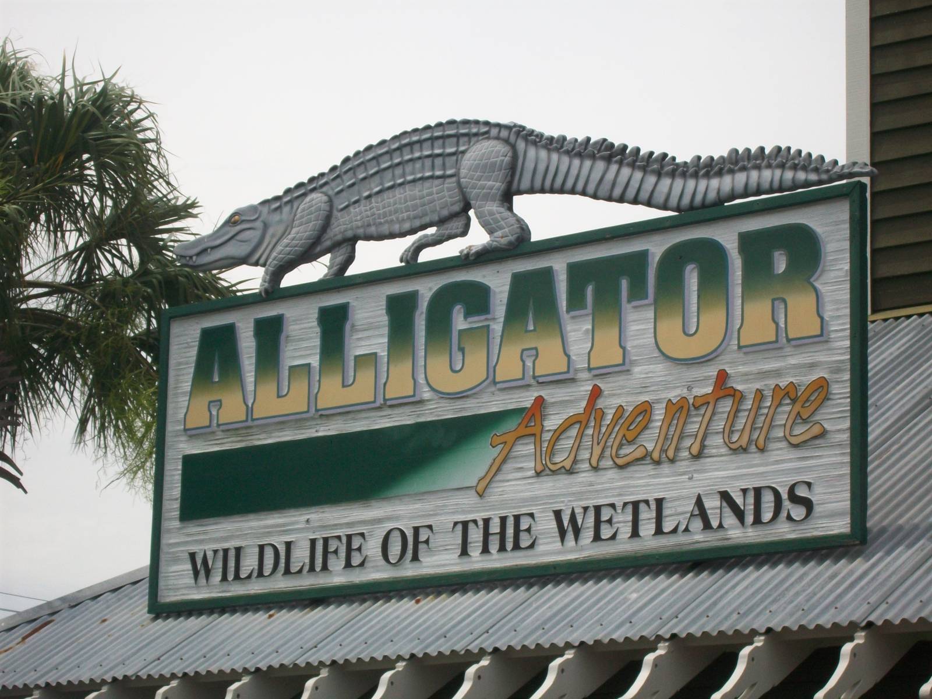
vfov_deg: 13.7
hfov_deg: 18.2
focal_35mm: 108
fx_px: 2908
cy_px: 350
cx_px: 466
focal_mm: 18
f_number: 8.5
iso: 64
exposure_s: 1/250
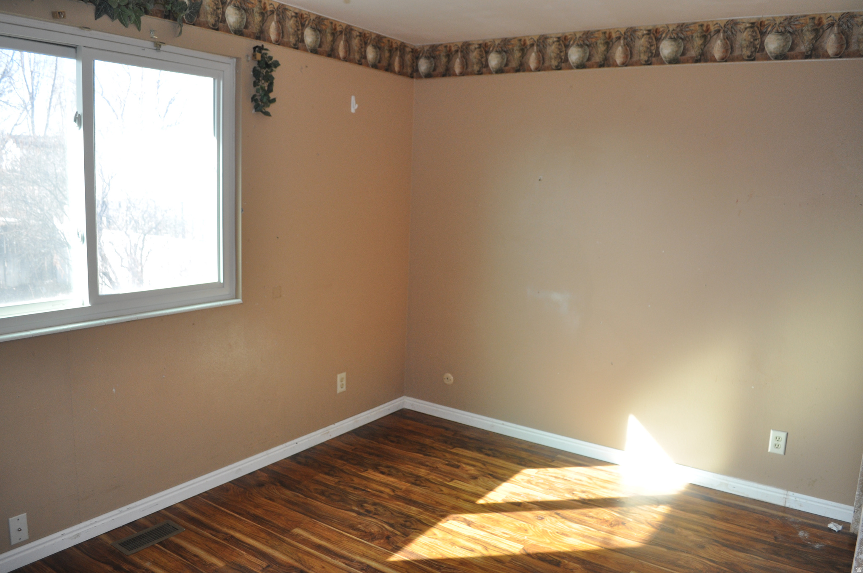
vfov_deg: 47.8
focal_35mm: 27
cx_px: 432
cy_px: 286
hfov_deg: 67.4
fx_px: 646
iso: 500
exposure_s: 1/125
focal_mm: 18
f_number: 3.5
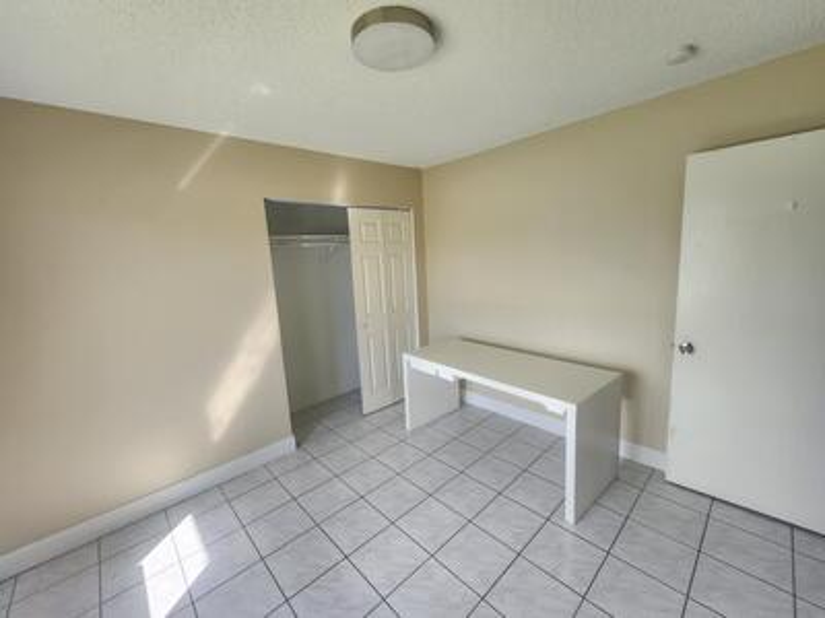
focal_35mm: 13
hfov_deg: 106.2
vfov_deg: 89.9
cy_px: 309
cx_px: 412
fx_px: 310
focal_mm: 2.2
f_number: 2.2
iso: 64
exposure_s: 1/60
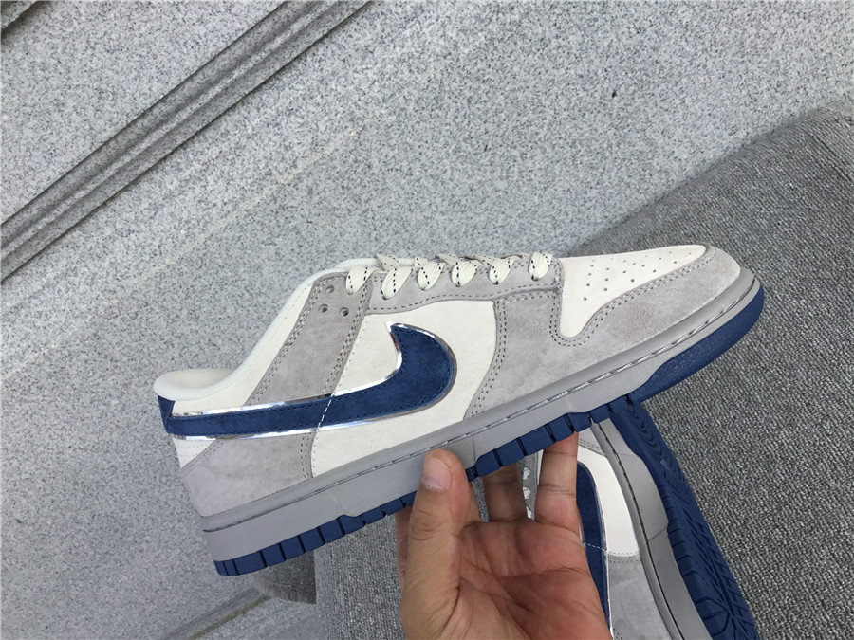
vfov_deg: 45.4
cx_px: 427
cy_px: 320
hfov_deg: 58.4
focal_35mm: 31
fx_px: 765
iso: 25
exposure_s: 1/529
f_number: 2.4
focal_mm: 3.3
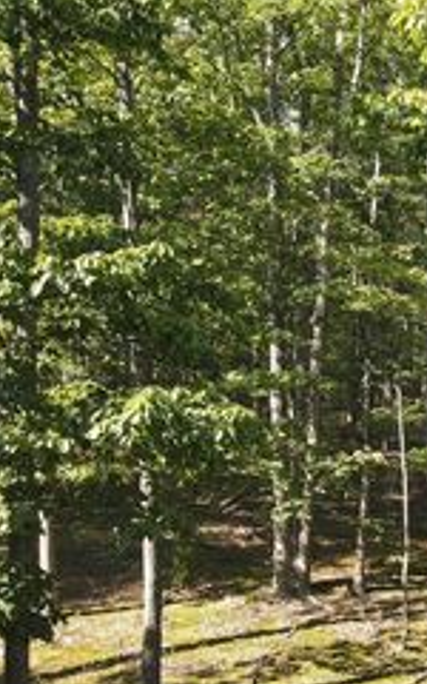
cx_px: 547
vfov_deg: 37.6
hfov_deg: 22.1
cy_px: 480
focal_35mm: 53
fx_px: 987
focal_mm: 4.5
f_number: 2.8
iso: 100
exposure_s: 1/120
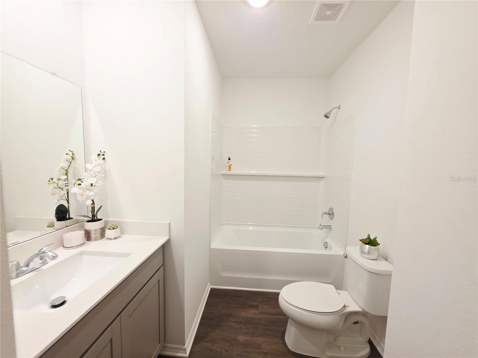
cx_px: 239
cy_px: 179
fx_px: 180
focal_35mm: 13
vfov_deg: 89.9
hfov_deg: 106.2
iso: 200
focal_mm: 2.2
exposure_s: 1/120
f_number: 1.9
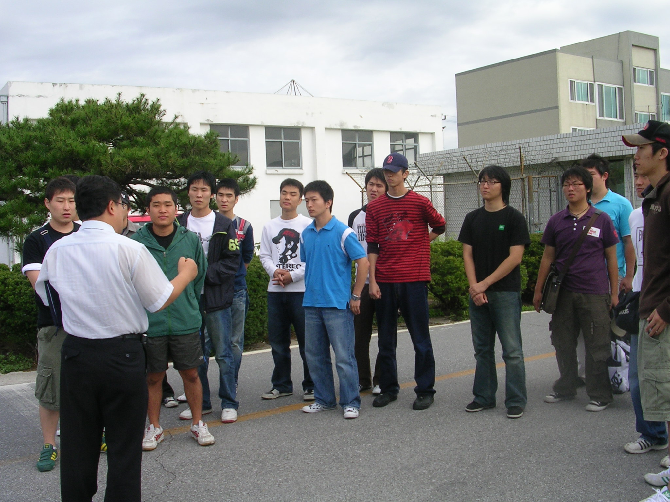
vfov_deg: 37.7
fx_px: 735
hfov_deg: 49.0
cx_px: 335
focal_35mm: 38
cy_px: 251
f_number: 5.6
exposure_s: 1/207
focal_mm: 5.8
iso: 50
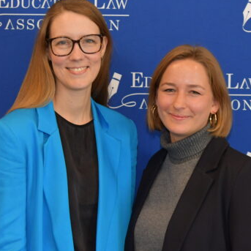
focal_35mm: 156
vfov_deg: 11.2
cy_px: 97
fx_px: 1280
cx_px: 125
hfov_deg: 11.2
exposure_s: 1/60
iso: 1400
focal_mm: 55
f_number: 4
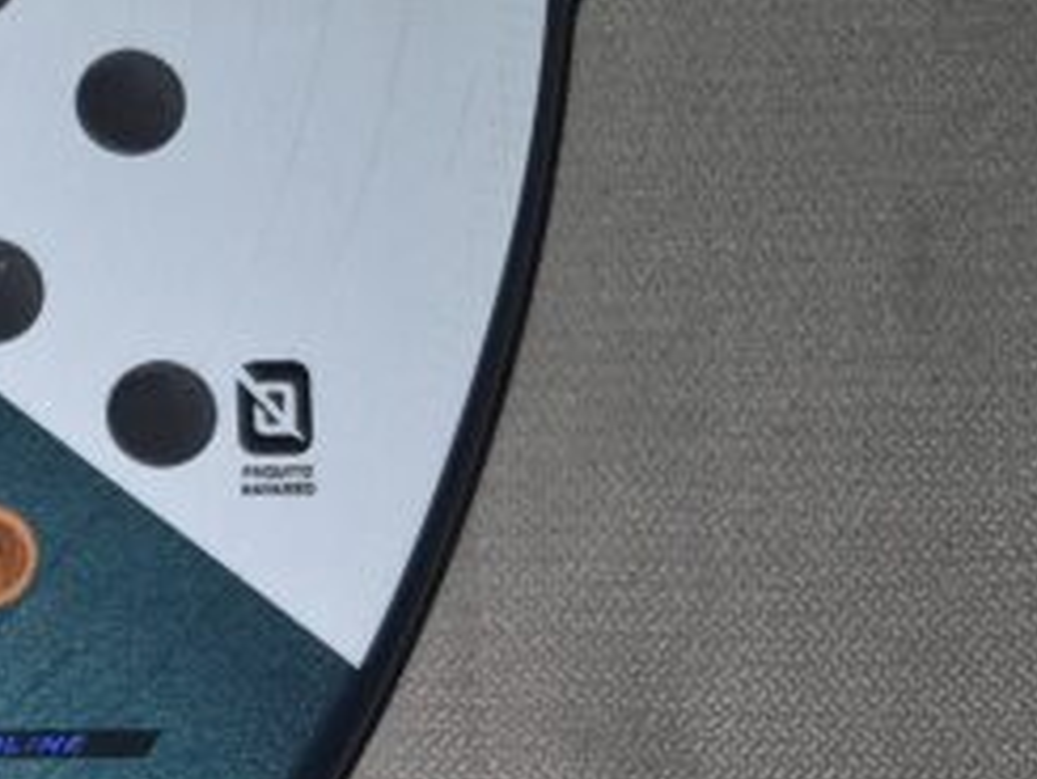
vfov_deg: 18.0
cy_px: 1092
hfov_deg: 21.2
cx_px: -588
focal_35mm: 75
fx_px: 2248
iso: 50
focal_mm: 5.4
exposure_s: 1/50
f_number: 1.8
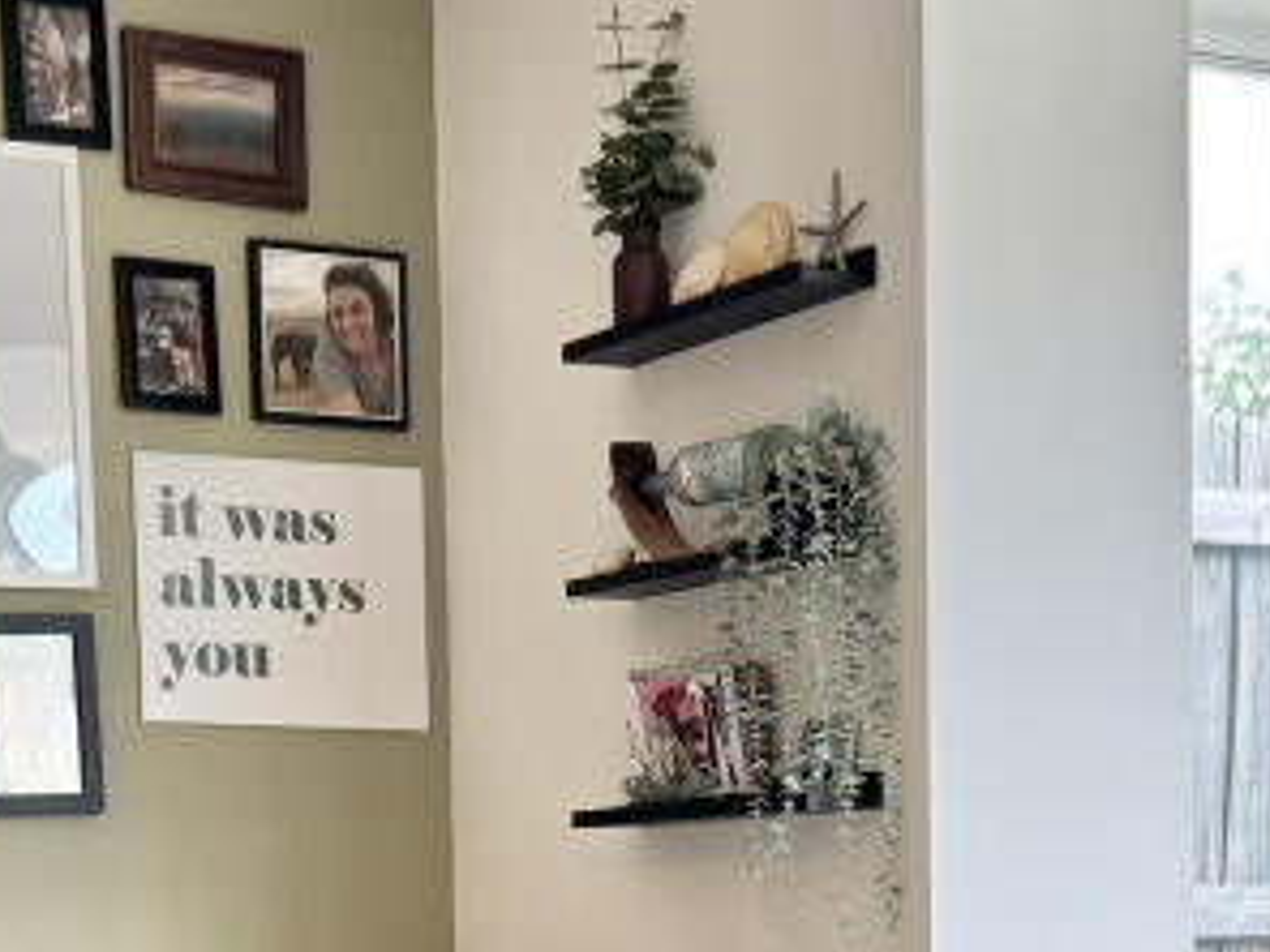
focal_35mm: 83
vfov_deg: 16.9
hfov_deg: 23.4
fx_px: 3045
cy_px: 1162
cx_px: 420
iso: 80
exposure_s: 1/100
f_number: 1.78
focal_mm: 6.76
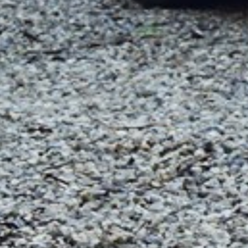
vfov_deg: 4.0
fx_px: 3493
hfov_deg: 3.8
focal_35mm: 431
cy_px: -288
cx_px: 1073
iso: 800
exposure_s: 1/60
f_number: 8
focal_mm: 38
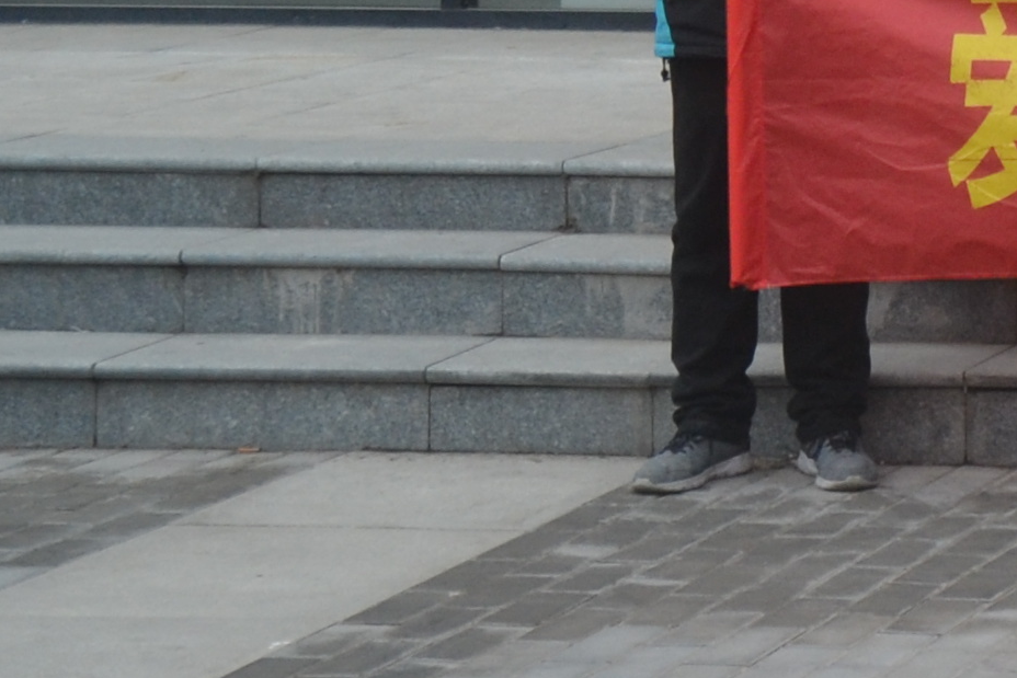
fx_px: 3786
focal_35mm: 134
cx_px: 2312
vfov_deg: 9.7
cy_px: -562
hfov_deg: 12.5
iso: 400
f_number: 5.6
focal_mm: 18
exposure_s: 1/125
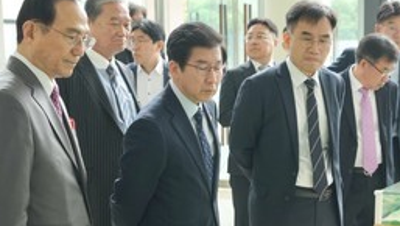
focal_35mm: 83
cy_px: 242
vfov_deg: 14.3
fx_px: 881
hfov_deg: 25.0
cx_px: 341
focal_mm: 34
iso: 800
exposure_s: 1/125
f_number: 4.5
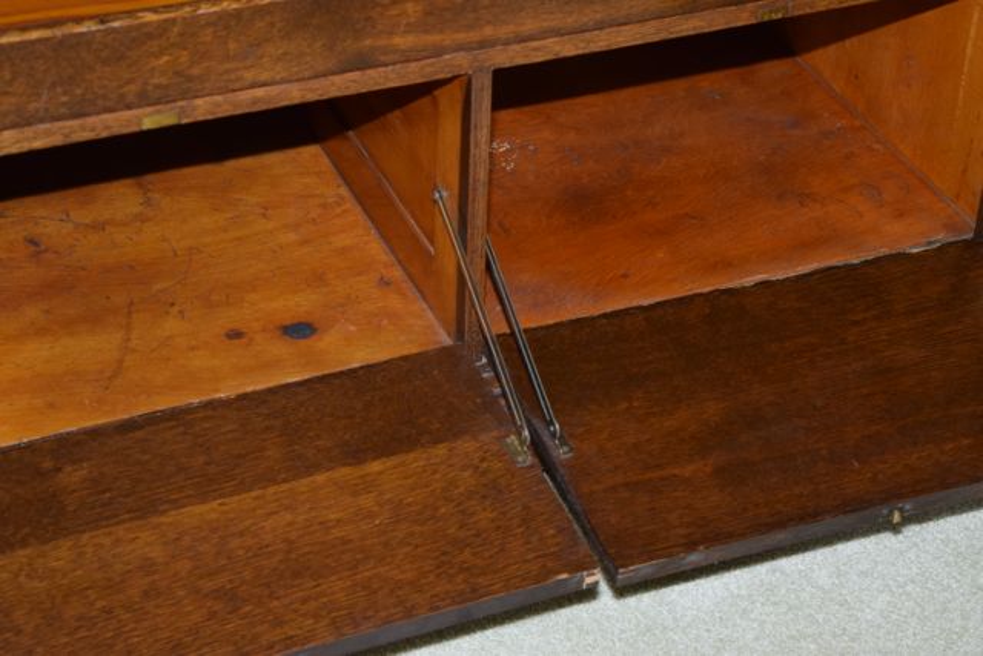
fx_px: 2253
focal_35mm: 82
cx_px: 492
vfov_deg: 16.6
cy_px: 328
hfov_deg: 24.6
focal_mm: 55
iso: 800
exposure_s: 1/125
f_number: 5.6
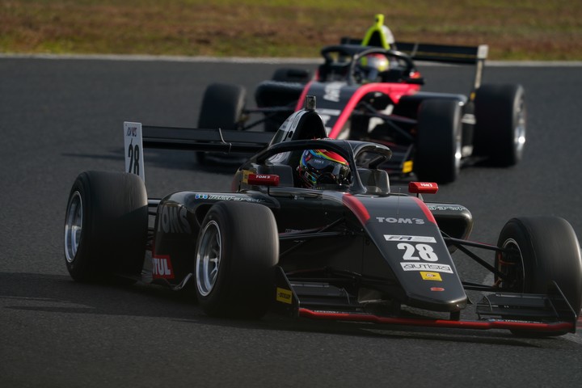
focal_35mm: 600
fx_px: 9699
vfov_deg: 2.3
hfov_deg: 3.4
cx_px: 291
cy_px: 194
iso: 200
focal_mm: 600
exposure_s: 1/800
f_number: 8
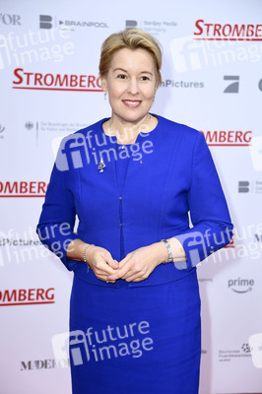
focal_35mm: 85
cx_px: 131
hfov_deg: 16.0
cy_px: 197
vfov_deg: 23.9
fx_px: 929
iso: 640
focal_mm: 85
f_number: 5
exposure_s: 1/250
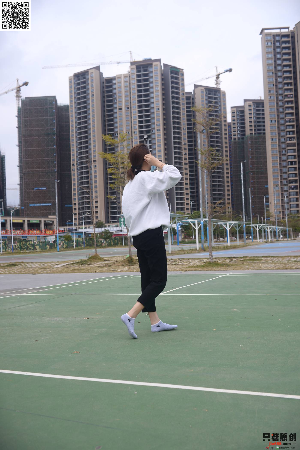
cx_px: 150
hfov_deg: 37.9
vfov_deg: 54.4
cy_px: 225
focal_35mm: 35
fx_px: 437
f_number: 5.6
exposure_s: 1/640
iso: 125
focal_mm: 35
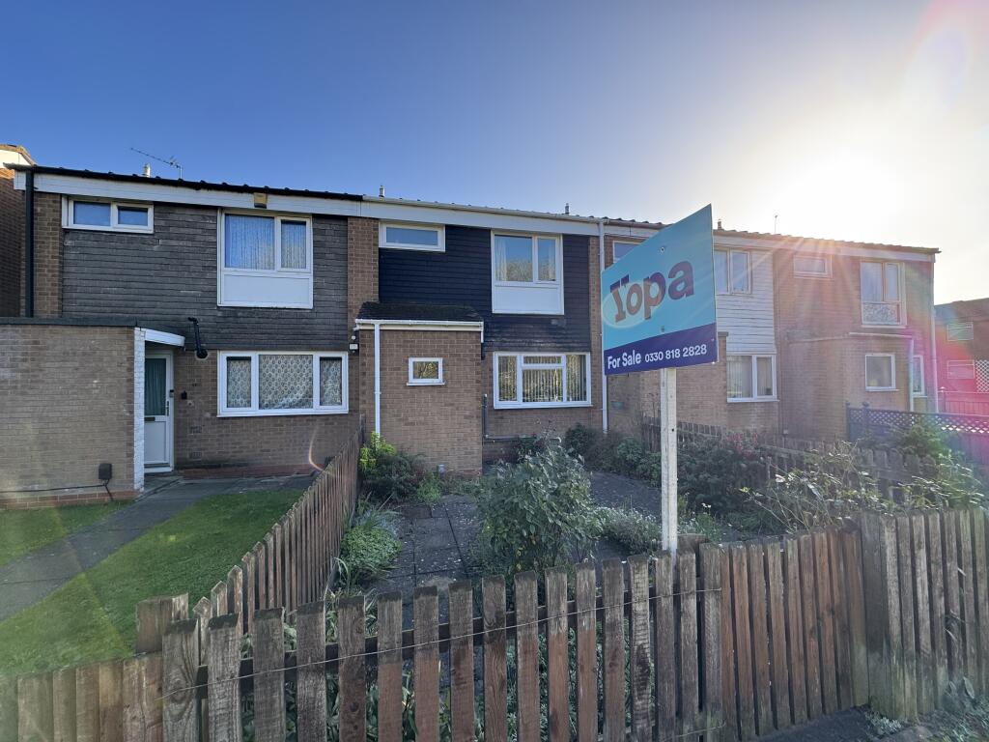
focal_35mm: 14
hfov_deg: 102.1
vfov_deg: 85.7
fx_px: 400
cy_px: 371
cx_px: 494
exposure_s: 1/306
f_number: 2.2
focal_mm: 2.22
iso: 40
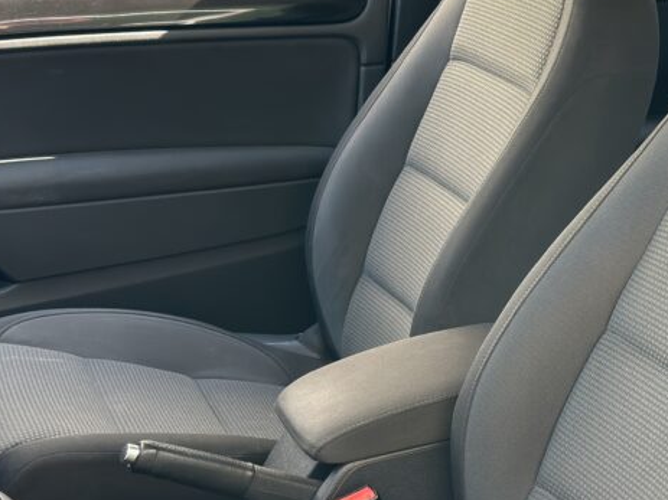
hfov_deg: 23.3
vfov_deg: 17.7
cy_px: 317
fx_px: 1601
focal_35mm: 83
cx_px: 493
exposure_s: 1/95
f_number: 1.78
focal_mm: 6.86
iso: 80
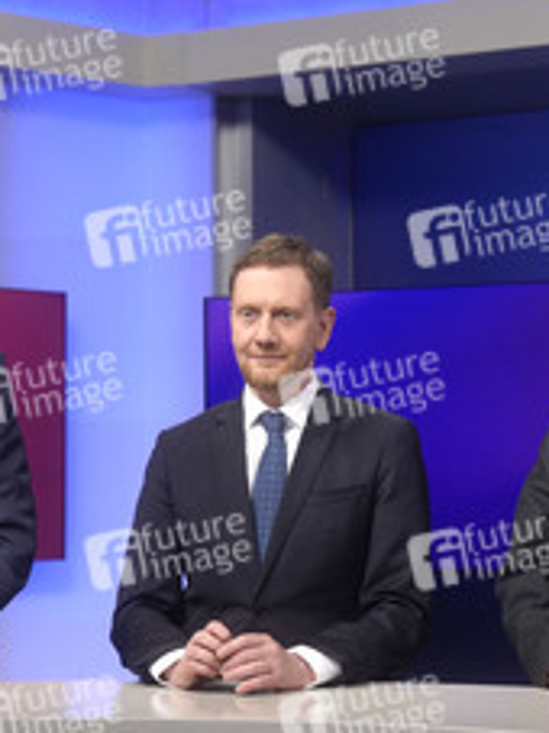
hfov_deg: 17.1
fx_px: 1820
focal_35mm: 86
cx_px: 405
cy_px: 471
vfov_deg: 22.7
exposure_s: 1/320
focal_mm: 30
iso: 640
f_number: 2.2
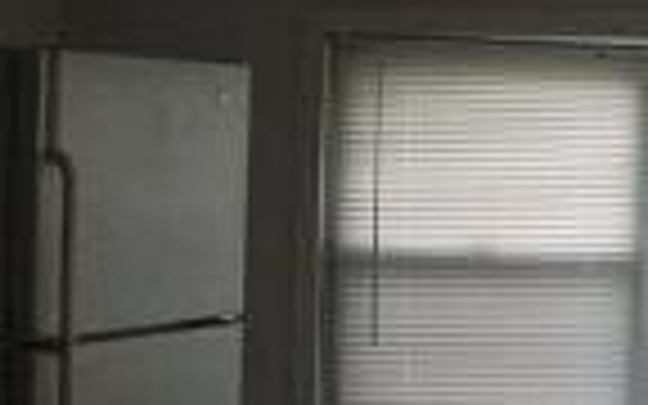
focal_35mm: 106
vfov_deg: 12.3
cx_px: 792
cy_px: 230
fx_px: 1872
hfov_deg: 18.5
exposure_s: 1/128
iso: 131
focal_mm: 6
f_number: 2.7
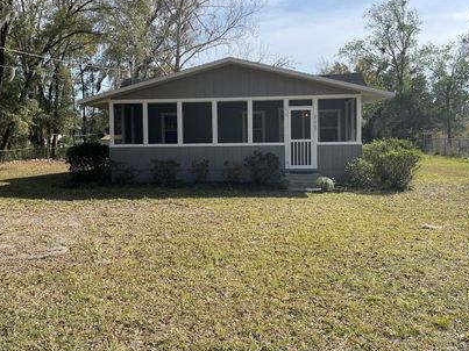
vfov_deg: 45.3
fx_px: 420
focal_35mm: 31
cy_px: 151
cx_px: 226
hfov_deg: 58.3
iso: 32
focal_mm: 5.1
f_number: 1.6
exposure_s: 1/2717
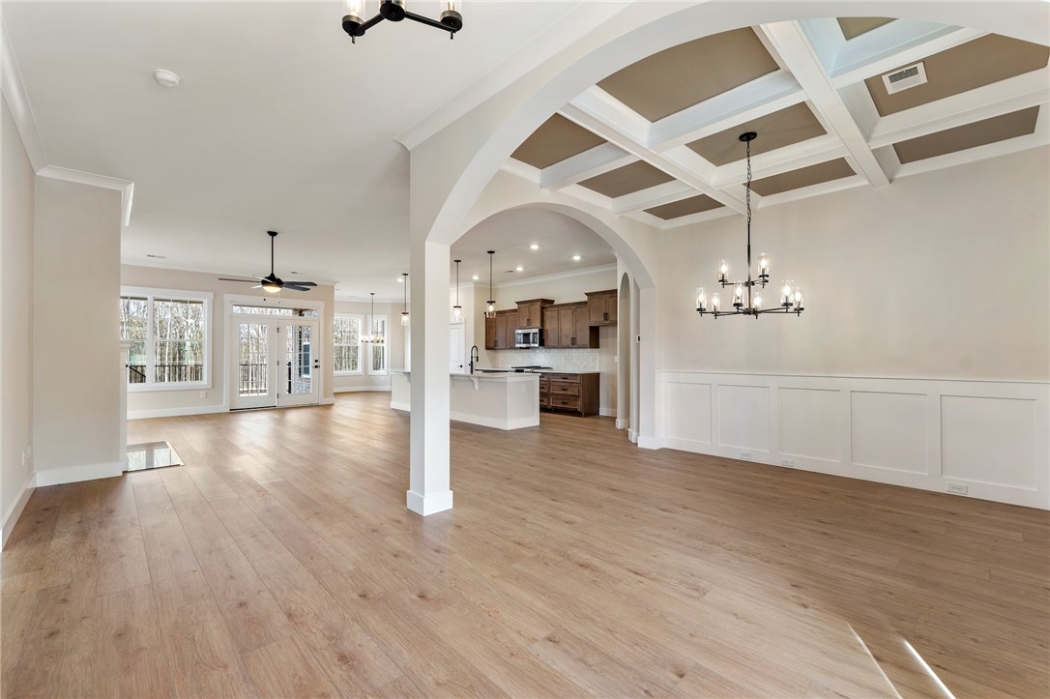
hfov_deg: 99.7
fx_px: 443
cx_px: 525
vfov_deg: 76.5
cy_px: 350
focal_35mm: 15
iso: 400
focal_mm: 15.2
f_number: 6.3
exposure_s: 1/5
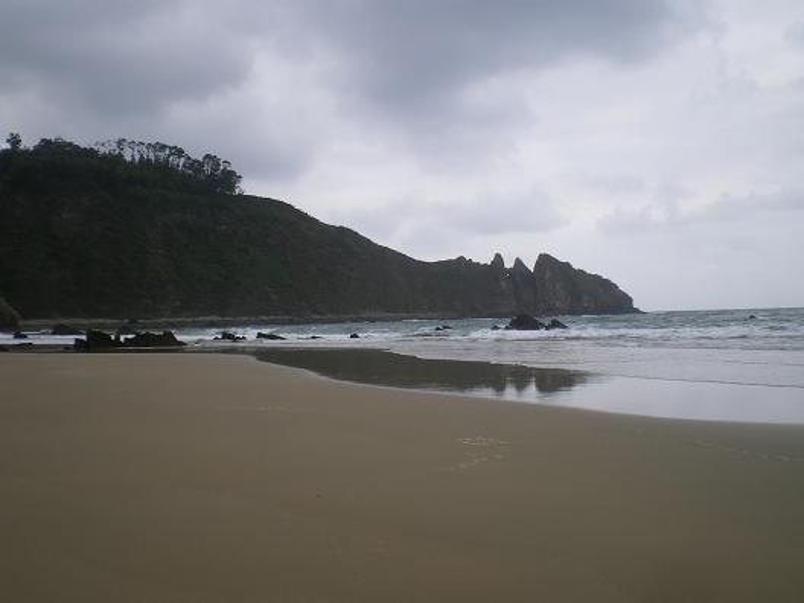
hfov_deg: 49.0
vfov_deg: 37.7
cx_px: 402
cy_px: 302
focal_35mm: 38
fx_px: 883
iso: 64
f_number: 4.6
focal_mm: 6.3
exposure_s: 1/125
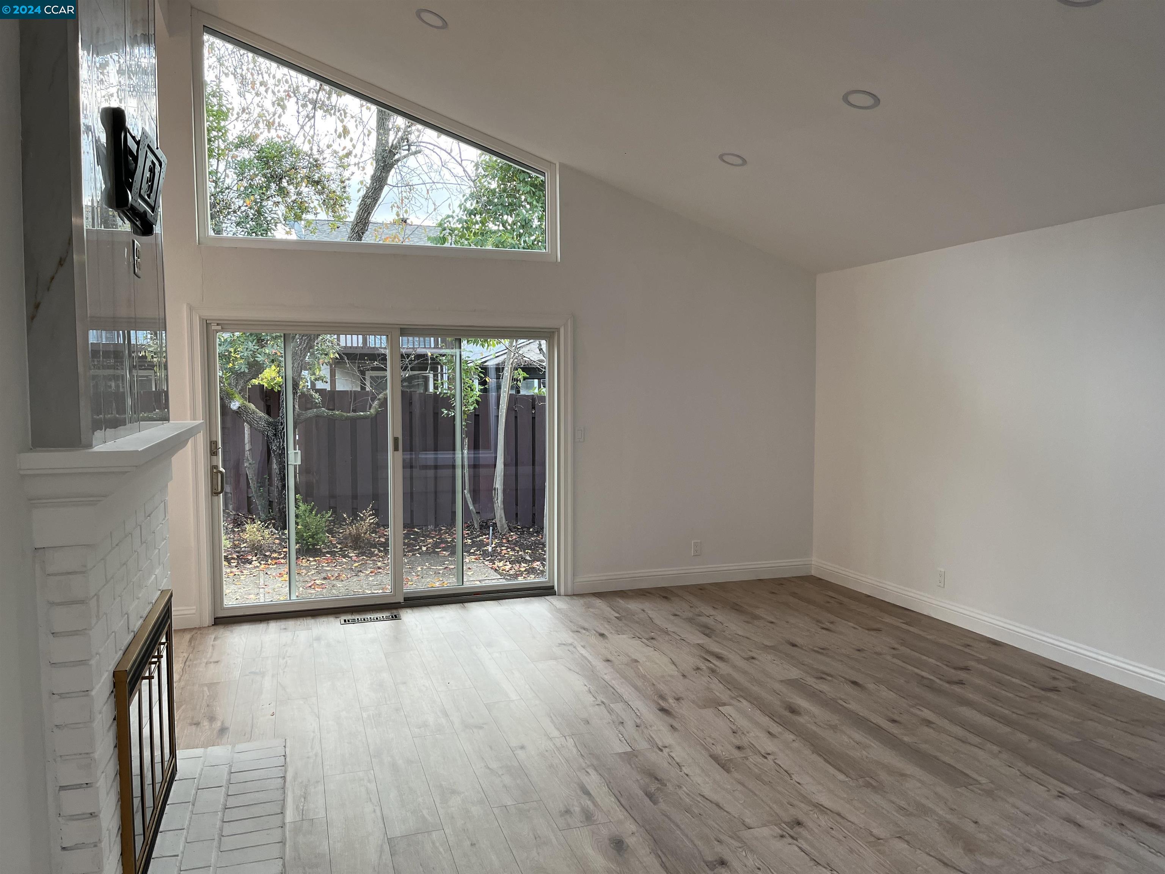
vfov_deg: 53.1
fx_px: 875
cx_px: 582
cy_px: 437
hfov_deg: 67.3
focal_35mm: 26
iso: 100
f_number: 1.6
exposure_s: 1/120
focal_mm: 5.1
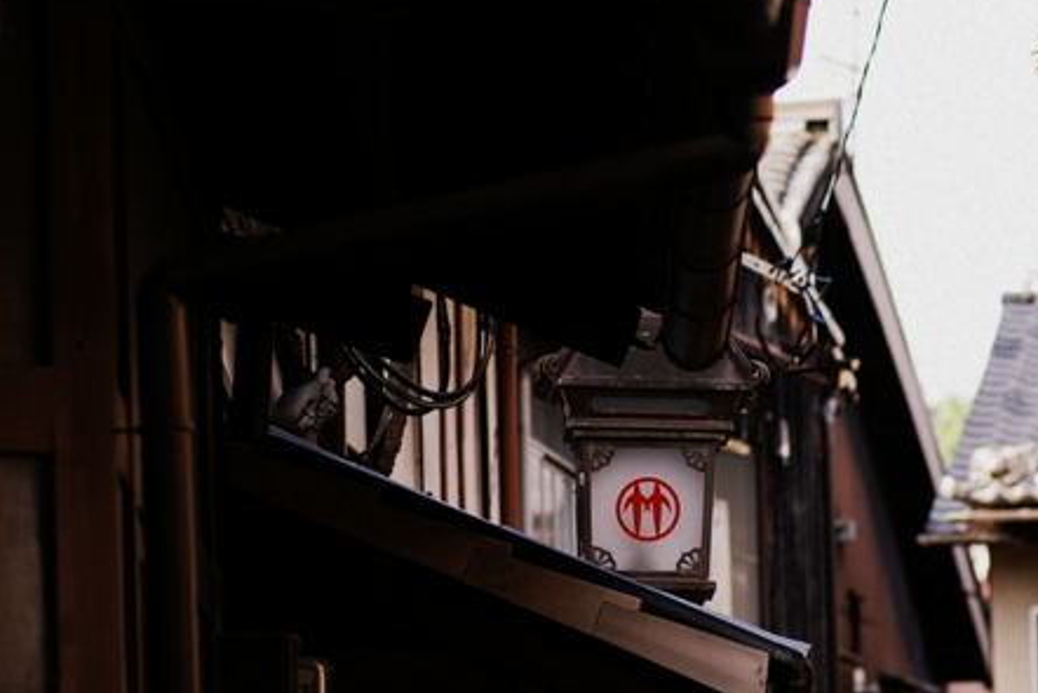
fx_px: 10008
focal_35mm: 347
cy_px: 519
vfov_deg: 4.0
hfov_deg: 5.9
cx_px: 636
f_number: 4
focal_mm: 100
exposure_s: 1/300
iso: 125
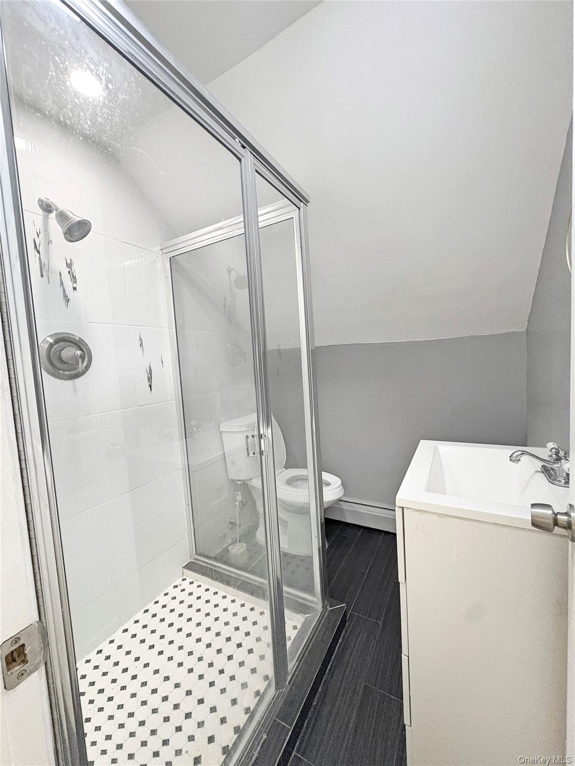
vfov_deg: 102.1
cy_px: 383
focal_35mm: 14
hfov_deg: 85.7
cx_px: 288
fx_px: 310
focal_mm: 2.22
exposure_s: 1/60
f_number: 2.2
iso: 800
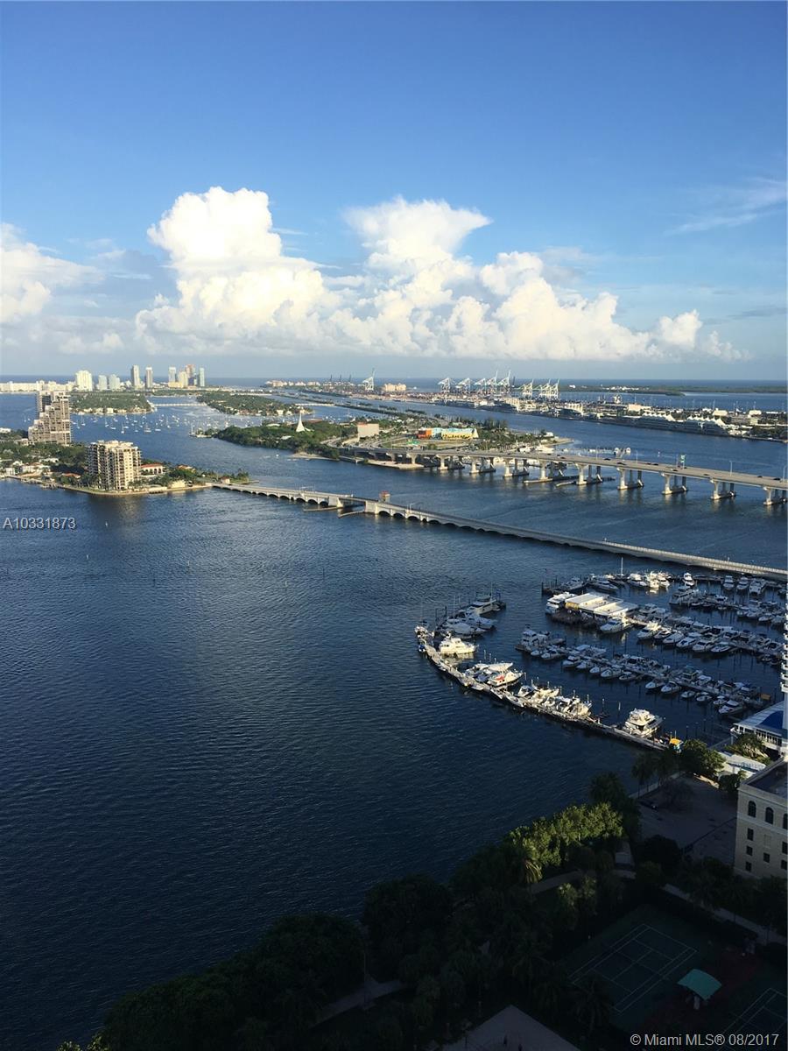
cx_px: 394
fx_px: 880
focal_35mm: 29
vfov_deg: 61.7
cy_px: 526
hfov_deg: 48.2
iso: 25
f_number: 2.2
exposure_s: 1/1131
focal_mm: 4.15
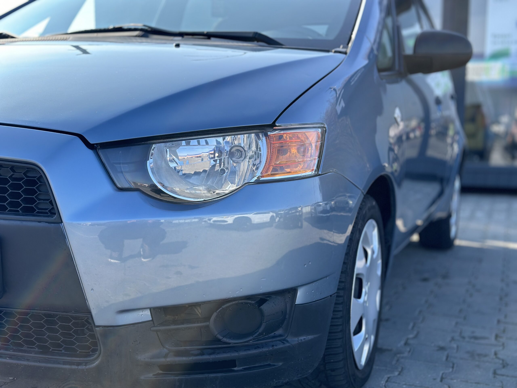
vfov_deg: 30.3
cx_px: 258
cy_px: 194
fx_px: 717
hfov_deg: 39.7
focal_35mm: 48
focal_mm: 6.86
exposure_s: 1/1433
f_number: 1.78
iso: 80
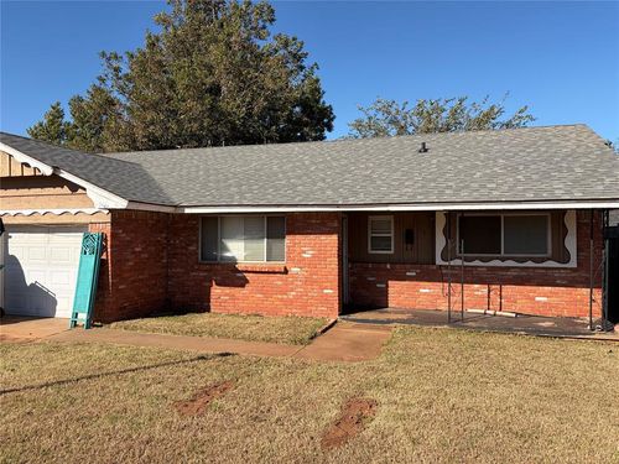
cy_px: 232
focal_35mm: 26
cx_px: 310
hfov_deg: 67.3
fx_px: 465
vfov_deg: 53.1
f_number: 1.6
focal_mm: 5.96
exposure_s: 1/2985
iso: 50
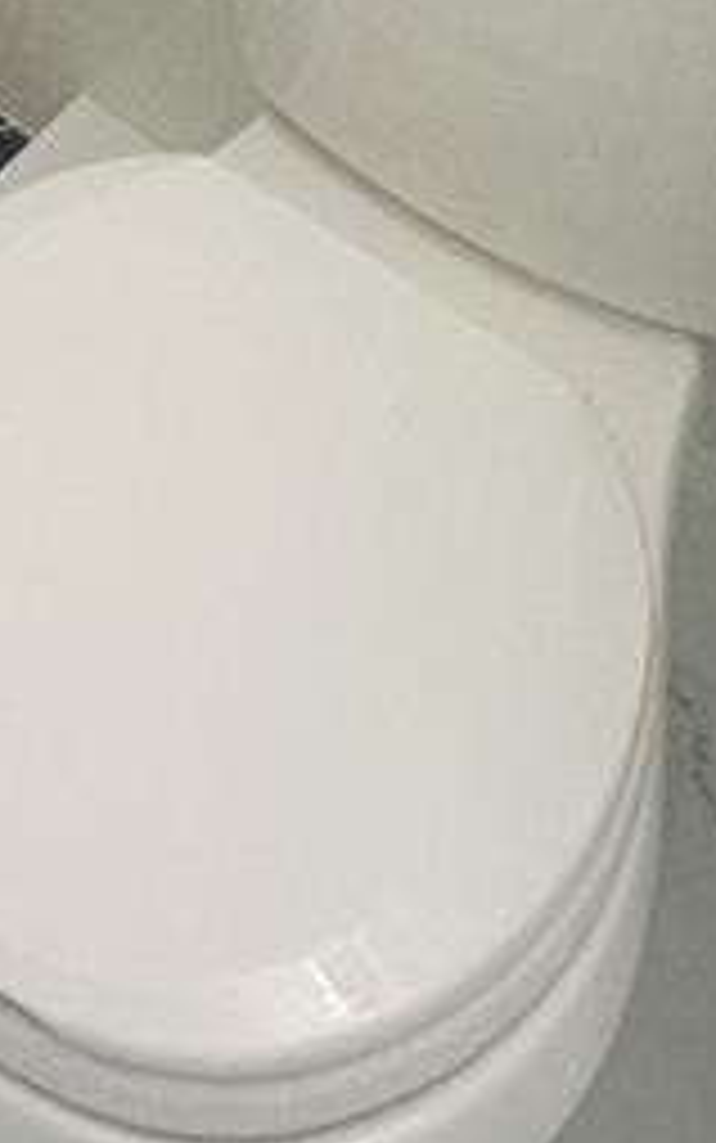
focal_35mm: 70
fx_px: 2183
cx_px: -437
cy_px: -1215
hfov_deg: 16.5
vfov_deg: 18.1
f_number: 2.2
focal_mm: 2.22
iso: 125
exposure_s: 1/120
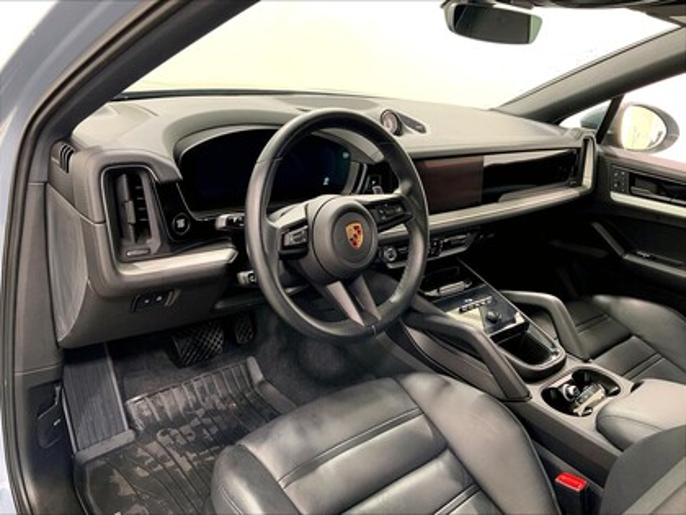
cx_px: 343
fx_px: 575
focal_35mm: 29
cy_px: 258
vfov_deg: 48.2
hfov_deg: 61.7
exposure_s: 1/79
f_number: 1.8
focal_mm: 3
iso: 64
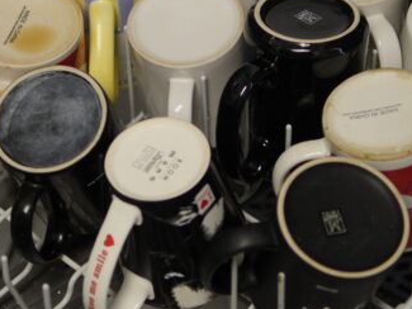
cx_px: 195
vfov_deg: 12.5
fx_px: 1405
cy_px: 70
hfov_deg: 16.7
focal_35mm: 118
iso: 400
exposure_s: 1/60
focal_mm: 25
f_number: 1.4
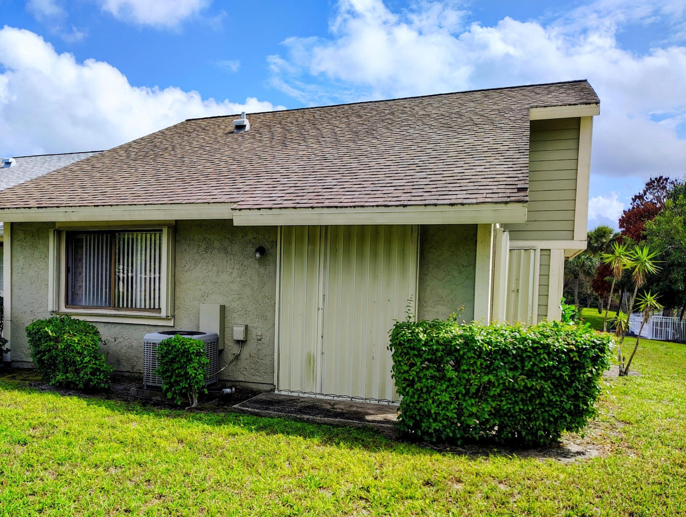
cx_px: 273
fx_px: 595
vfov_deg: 46.7
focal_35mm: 30
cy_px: 303
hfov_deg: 59.4
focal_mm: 5.56
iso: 100
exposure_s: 1/756
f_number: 1.8
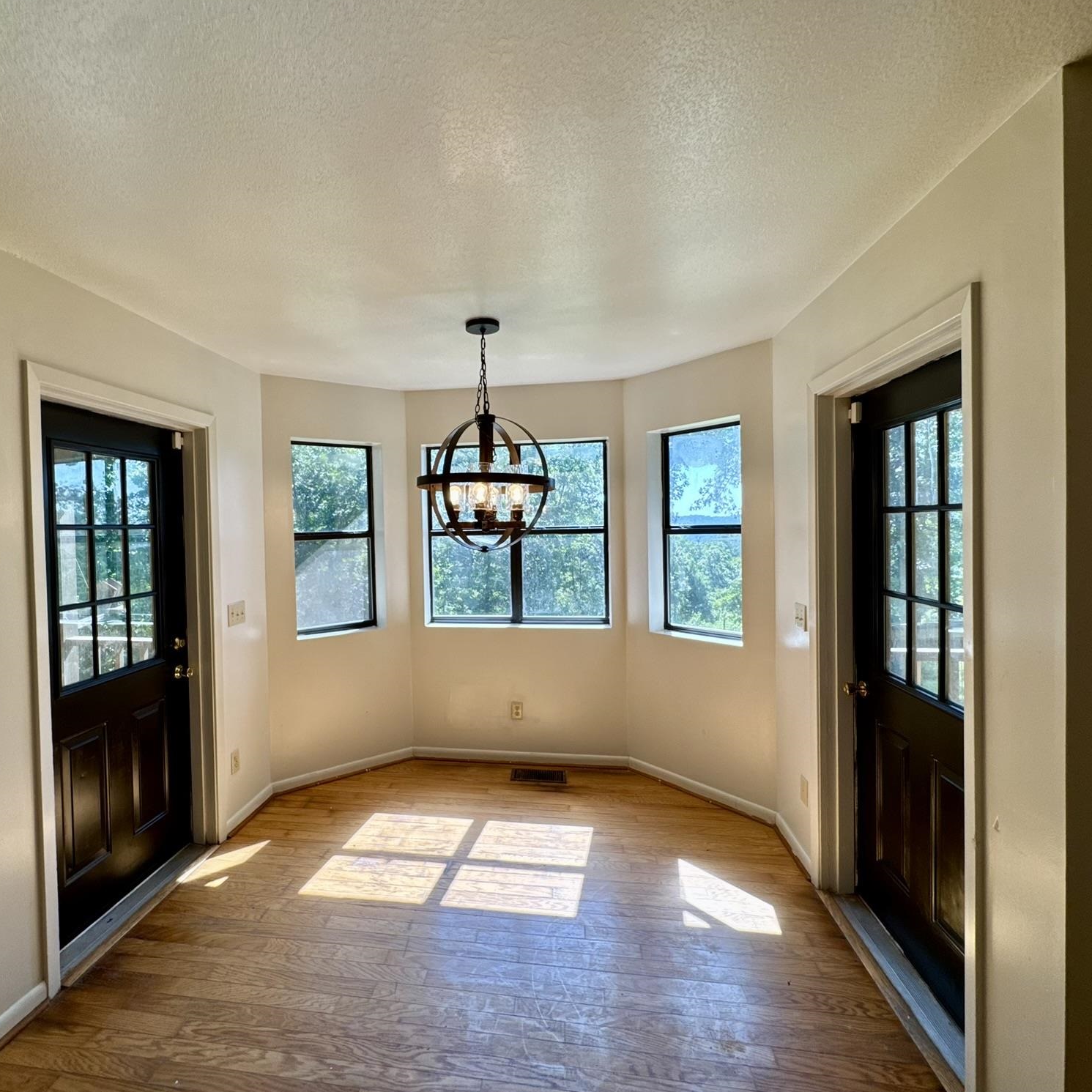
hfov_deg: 83.5
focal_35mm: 17
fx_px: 607
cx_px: 470
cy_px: 541
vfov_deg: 84.0
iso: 40
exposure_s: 1/214
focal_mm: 2.22
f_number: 2.2
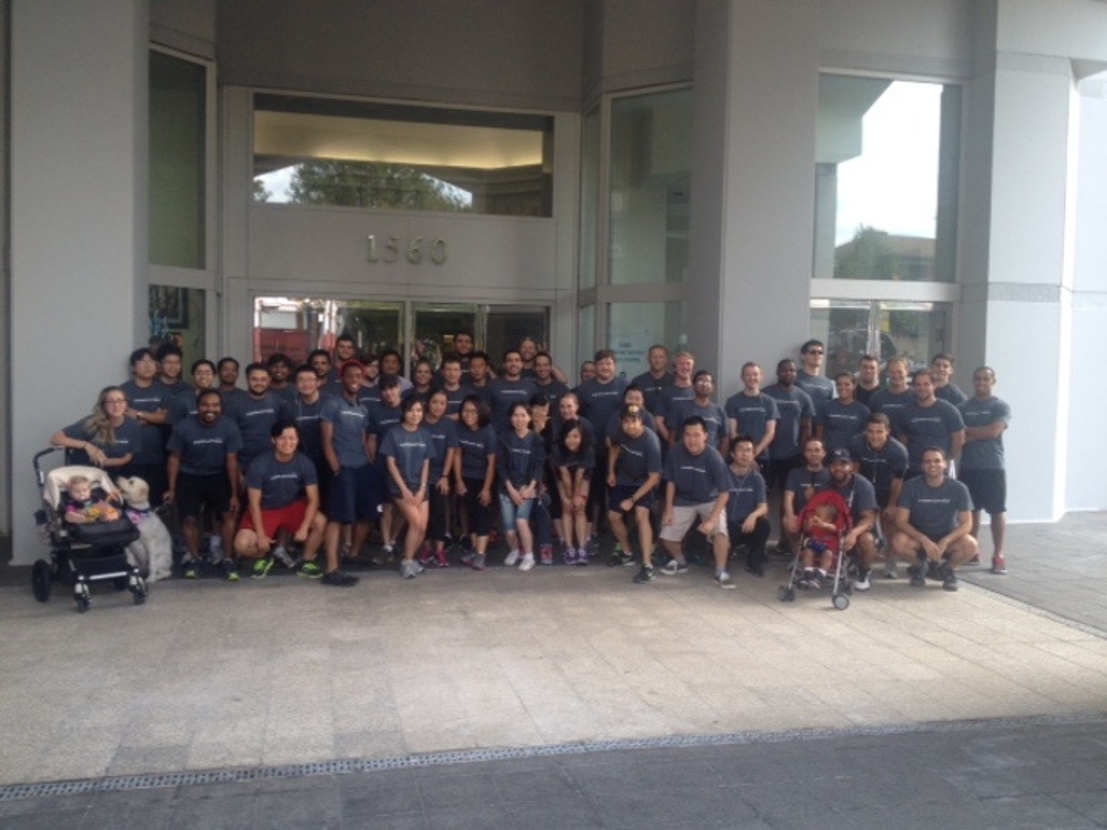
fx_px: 1119
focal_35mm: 35
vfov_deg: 40.7
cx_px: 554
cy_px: 415
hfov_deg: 52.6
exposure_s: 1/120
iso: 50
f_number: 2.4
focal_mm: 4.28
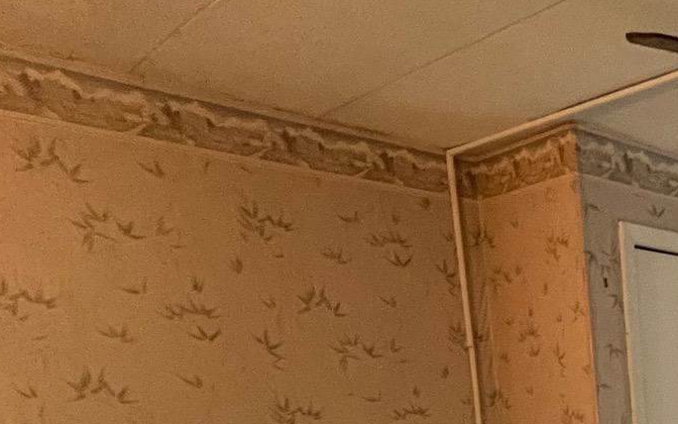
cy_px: 624
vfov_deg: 24.3
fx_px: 776
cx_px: 898
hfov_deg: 33.3
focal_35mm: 42
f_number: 1.8
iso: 500
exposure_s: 1/60
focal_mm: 1.57
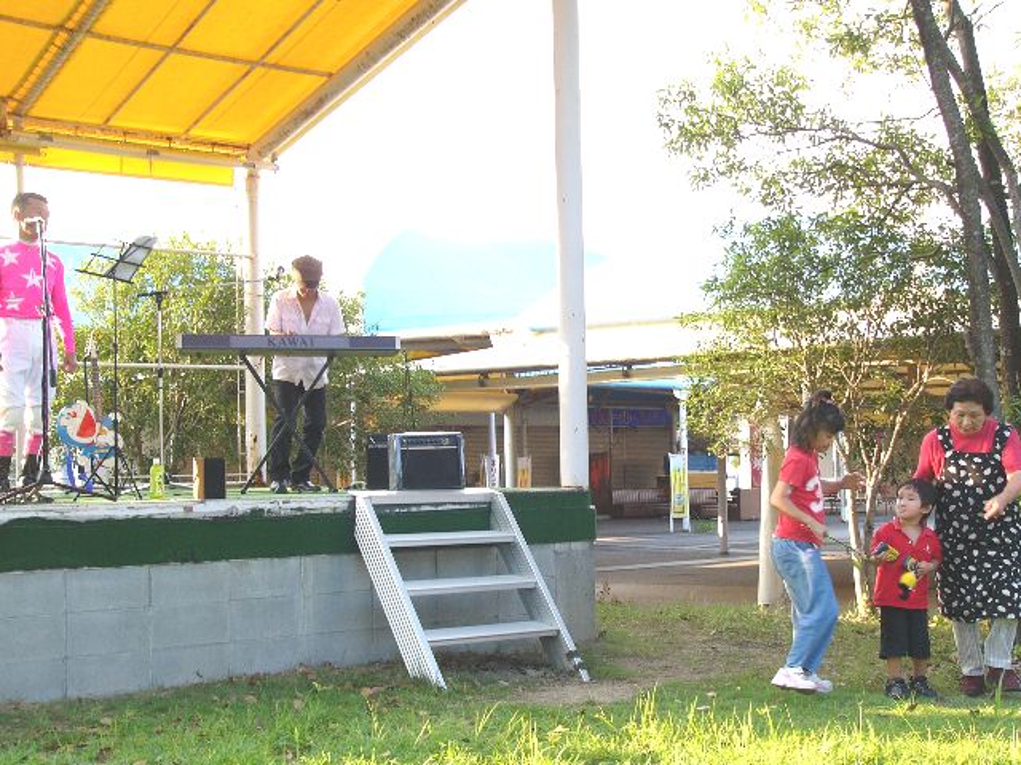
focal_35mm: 47
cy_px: 382
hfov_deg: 40.4
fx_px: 1386
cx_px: 510
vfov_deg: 30.9
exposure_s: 1/60
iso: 50
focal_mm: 7.9
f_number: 4
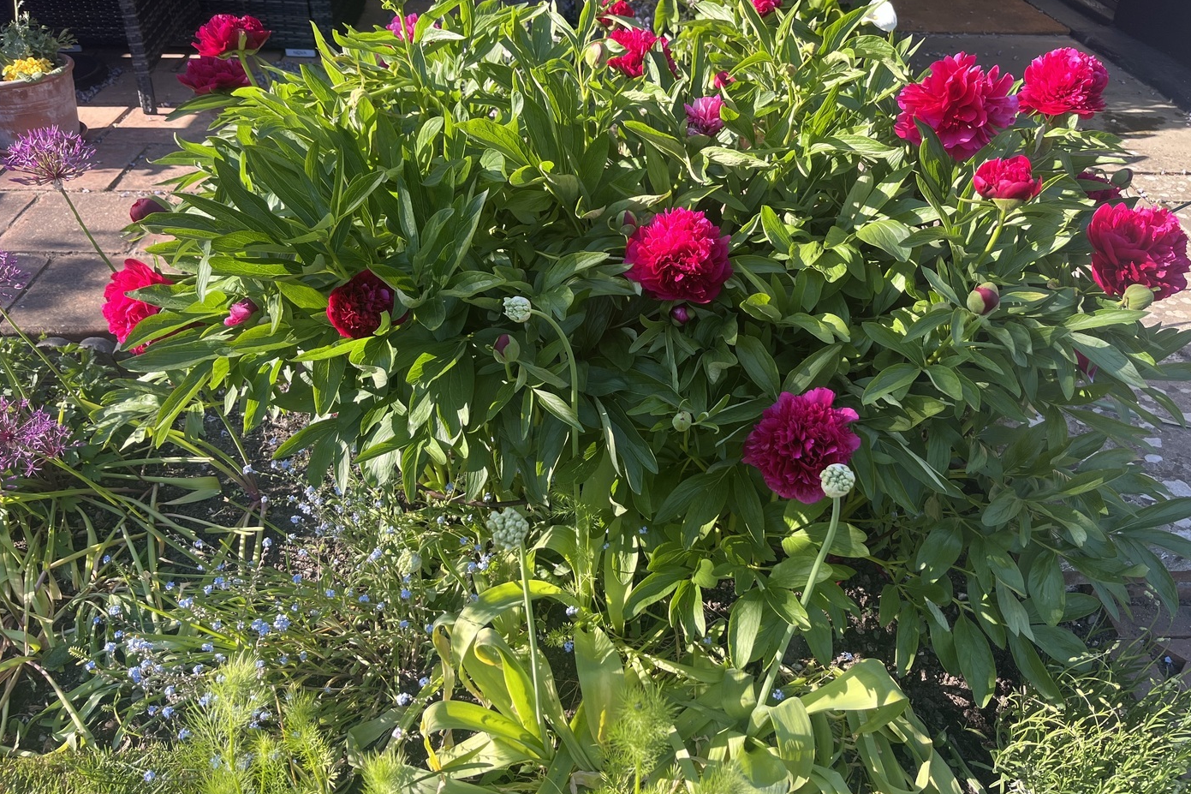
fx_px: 926
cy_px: 403
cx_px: 587
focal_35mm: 28
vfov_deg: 46.4
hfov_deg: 65.5
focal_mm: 5.1
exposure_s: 1/375
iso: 50
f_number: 1.6
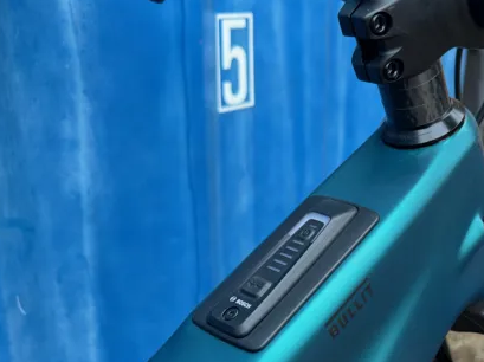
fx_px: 657
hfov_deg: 38.3
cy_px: 297
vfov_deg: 30.0
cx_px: 413
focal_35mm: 47
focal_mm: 6.86
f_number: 1.78
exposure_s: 1/100
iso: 125
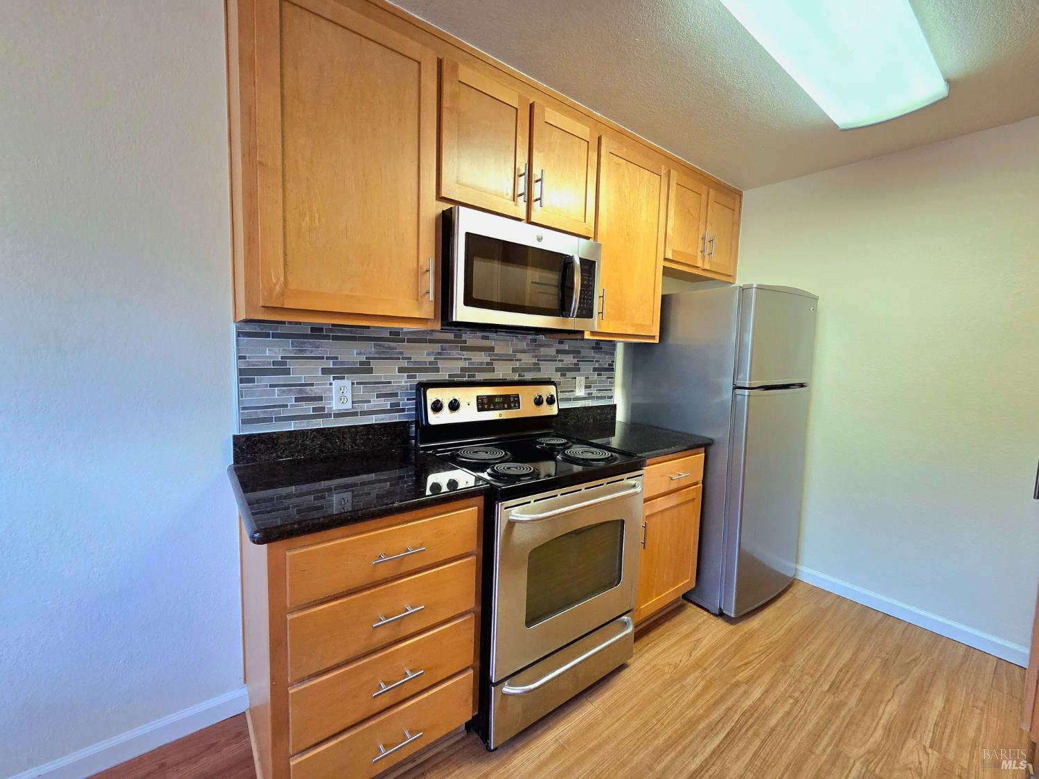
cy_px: 390
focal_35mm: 13
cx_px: 520
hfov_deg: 106.2
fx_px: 390
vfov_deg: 89.9
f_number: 2.2
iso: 250
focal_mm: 2.2
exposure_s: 1/120
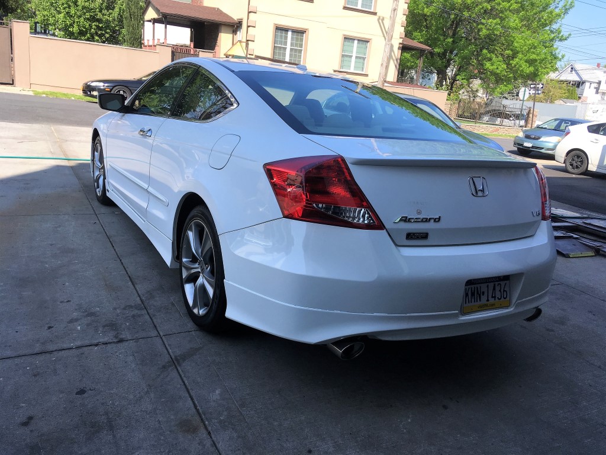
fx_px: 508
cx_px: 303
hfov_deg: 61.7
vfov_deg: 48.2
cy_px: 228
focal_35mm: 29
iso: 25
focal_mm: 4.15
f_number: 2.2
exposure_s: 1/793
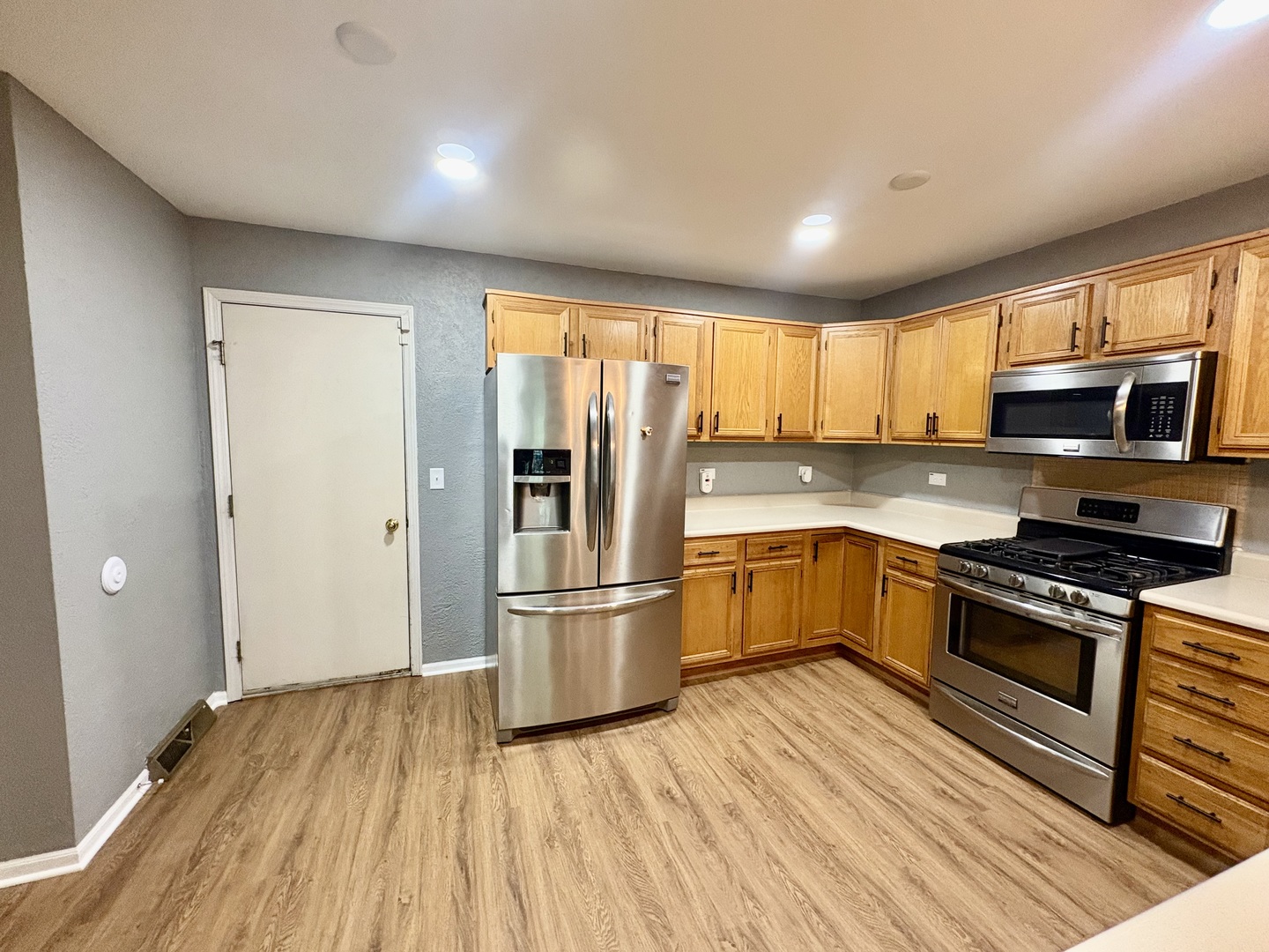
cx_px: 634
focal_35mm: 14
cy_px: 476
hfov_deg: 102.1
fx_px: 513
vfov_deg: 85.7
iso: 400
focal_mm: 2.22
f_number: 2.2
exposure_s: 1/60
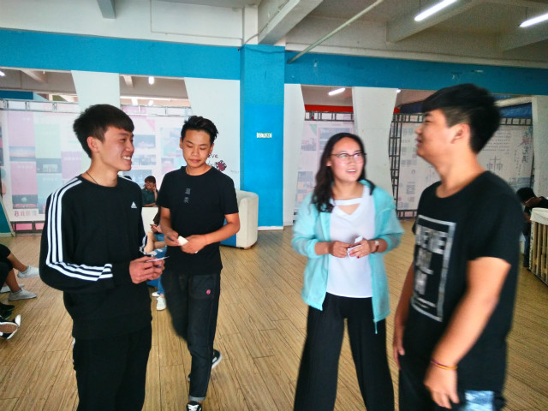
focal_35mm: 21
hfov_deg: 79.0
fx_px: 332
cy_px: 206
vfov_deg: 63.4
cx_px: 274
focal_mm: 3.66
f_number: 2.2
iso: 161
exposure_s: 1/33.3
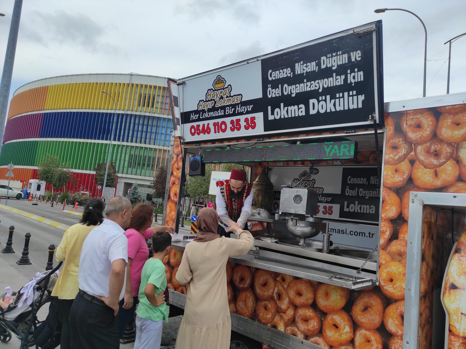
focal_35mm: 25
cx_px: 233
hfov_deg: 69.4
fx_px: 336
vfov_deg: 54.8
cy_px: 174
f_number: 1.89
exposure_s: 1/2066
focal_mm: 5.43
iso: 100
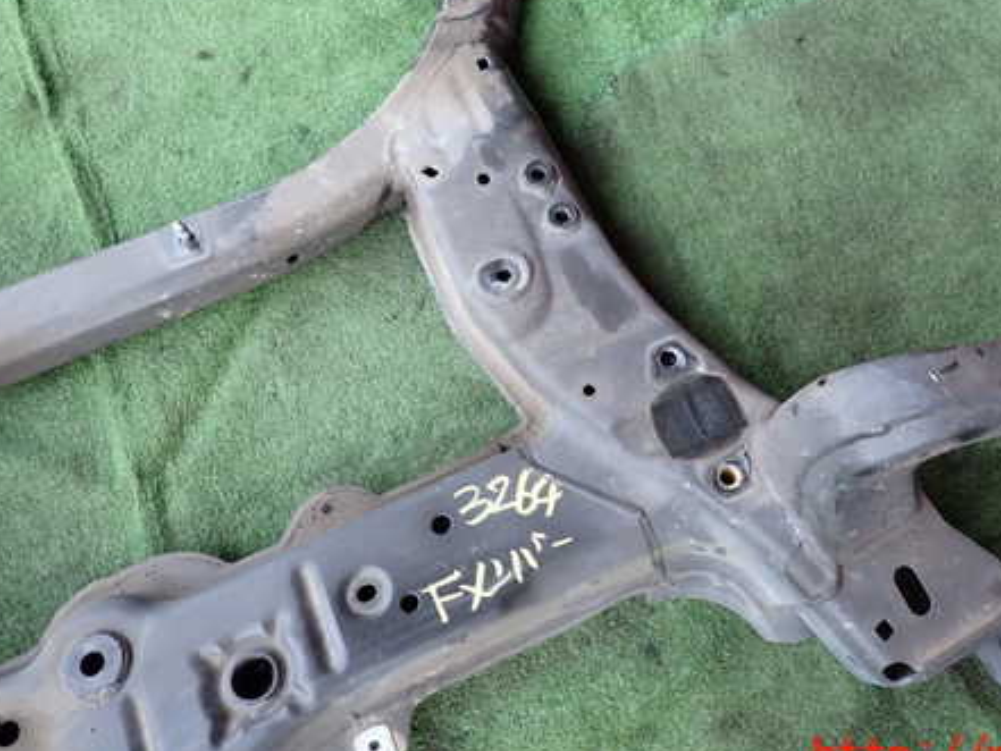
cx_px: 645
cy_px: 277
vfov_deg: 41.5
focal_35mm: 34
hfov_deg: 53.2
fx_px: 983
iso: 125
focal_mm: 4.5
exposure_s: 1/125
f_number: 2
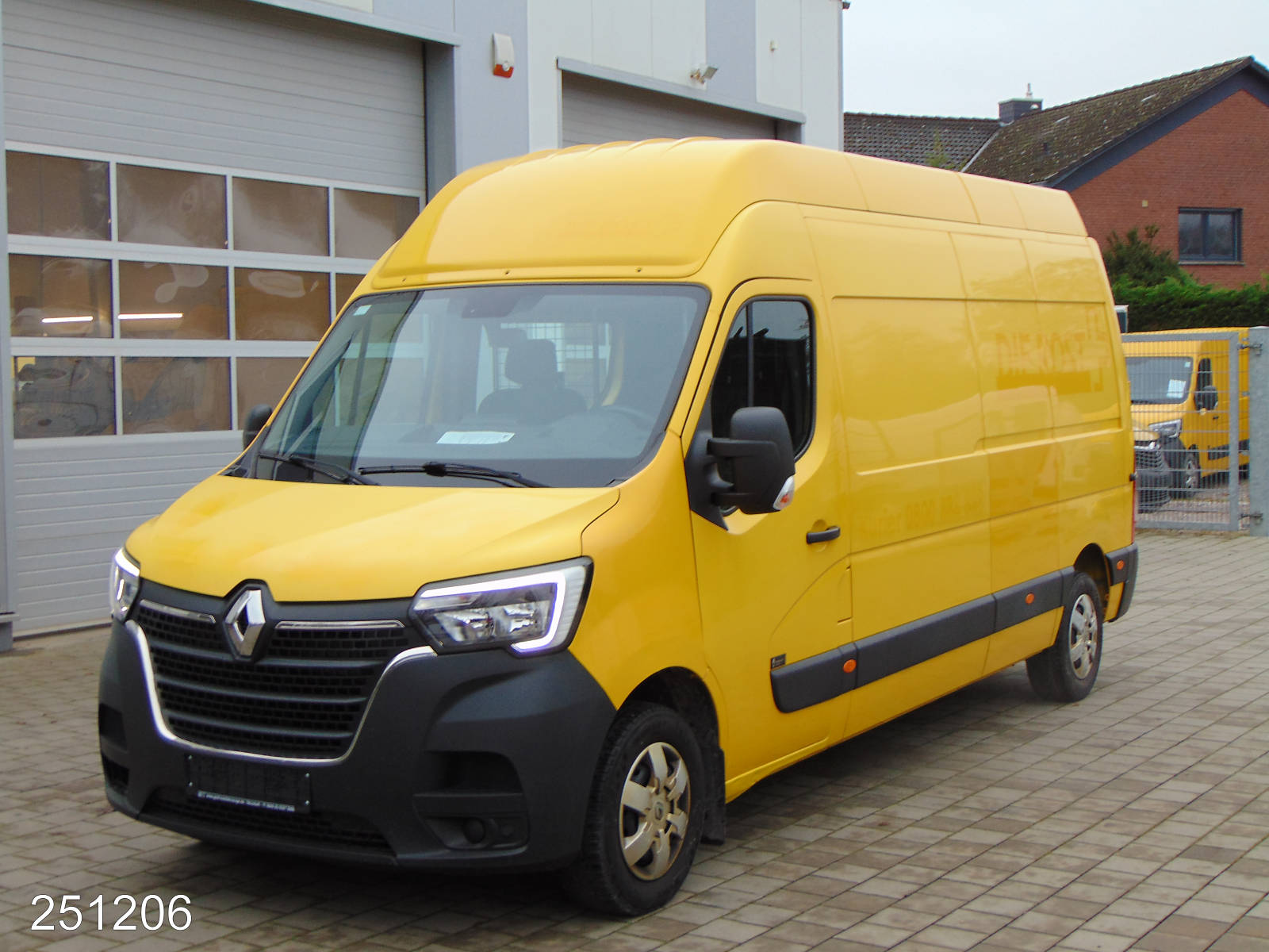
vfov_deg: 29.1
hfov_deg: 38.2
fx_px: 1833
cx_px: 634
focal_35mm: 50
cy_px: 476
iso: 80
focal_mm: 9
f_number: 3.5
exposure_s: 1/50
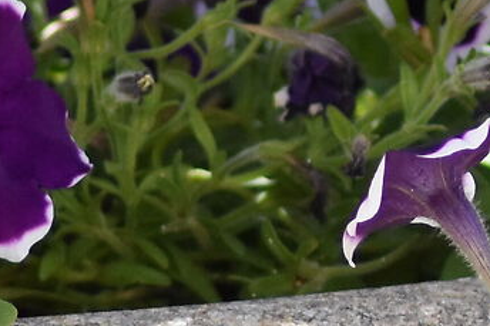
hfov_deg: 2.0
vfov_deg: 1.3
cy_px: 178
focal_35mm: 1048
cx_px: 1308
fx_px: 14257
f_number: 3.3
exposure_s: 1/8000
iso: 1000
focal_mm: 100
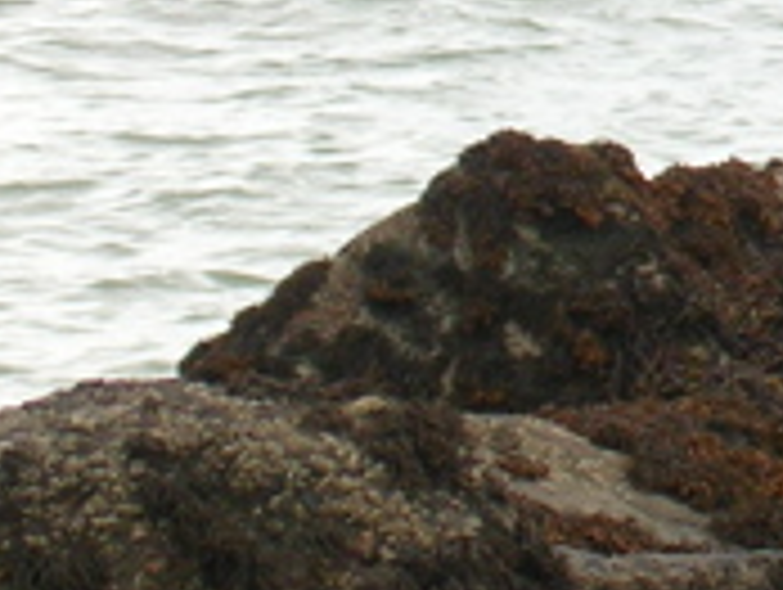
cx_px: 1426
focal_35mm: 422
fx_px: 9559
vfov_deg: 3.5
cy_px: -306
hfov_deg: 4.6
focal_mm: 17.4
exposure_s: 1/200
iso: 50
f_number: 4.9
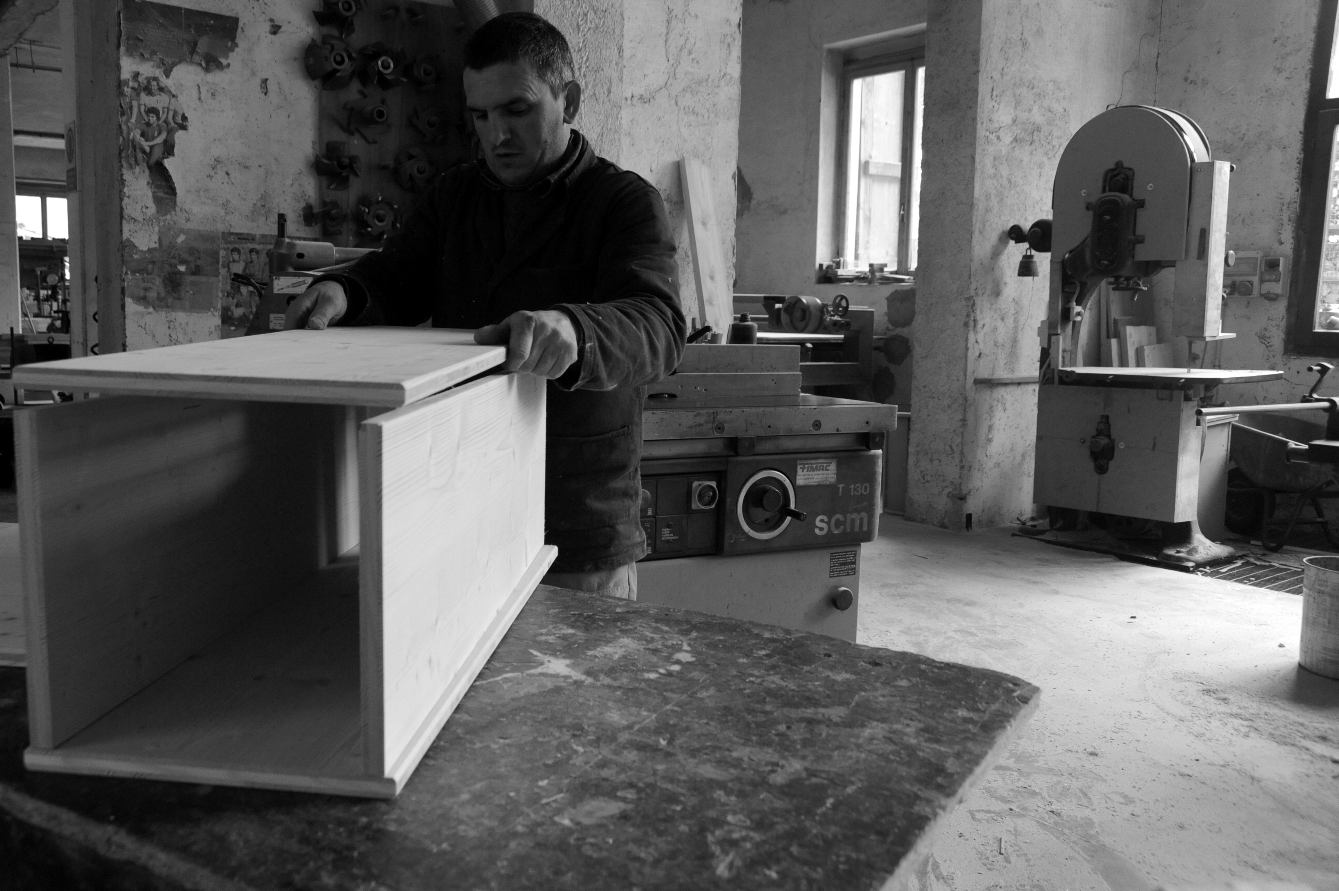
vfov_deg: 41.0
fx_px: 1190
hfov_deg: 58.6
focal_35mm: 32
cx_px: 609
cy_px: 415
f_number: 7.1
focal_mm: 29
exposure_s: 1/100
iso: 2000
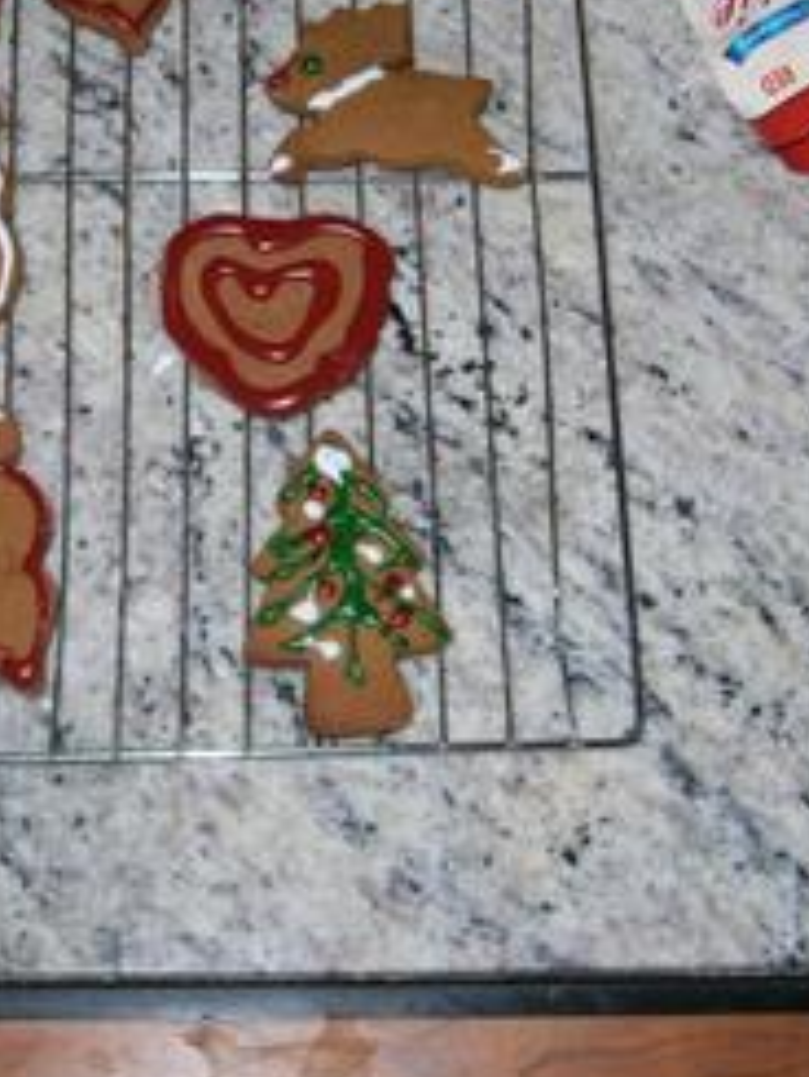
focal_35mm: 57
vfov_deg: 33.8
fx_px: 1775
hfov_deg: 25.2
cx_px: 136
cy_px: 506
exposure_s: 1/30
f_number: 2.9
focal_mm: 5.5
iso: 125
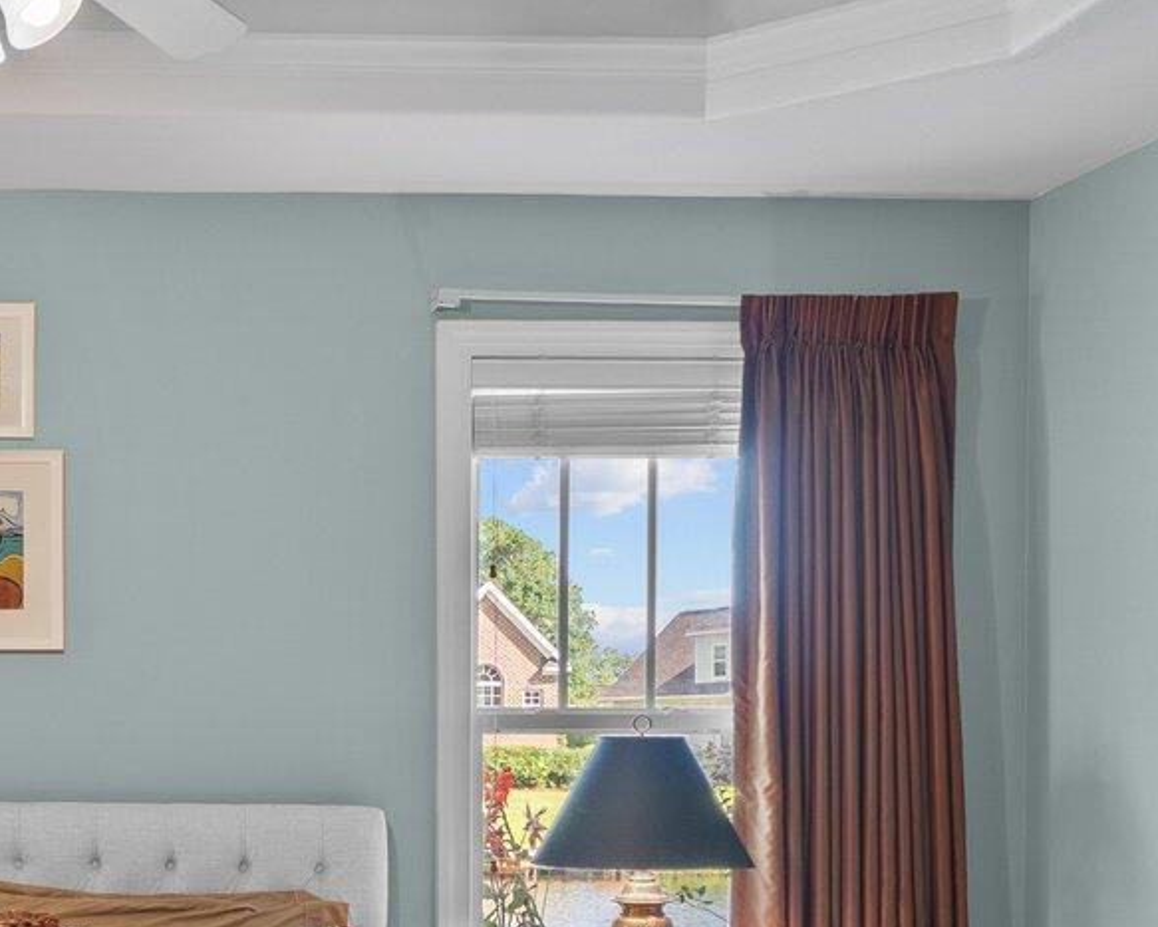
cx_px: -34
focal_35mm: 56
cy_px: 733
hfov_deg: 30.8
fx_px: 1920
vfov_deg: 26.7
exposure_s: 1/1.25
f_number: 7.1
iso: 200
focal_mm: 17
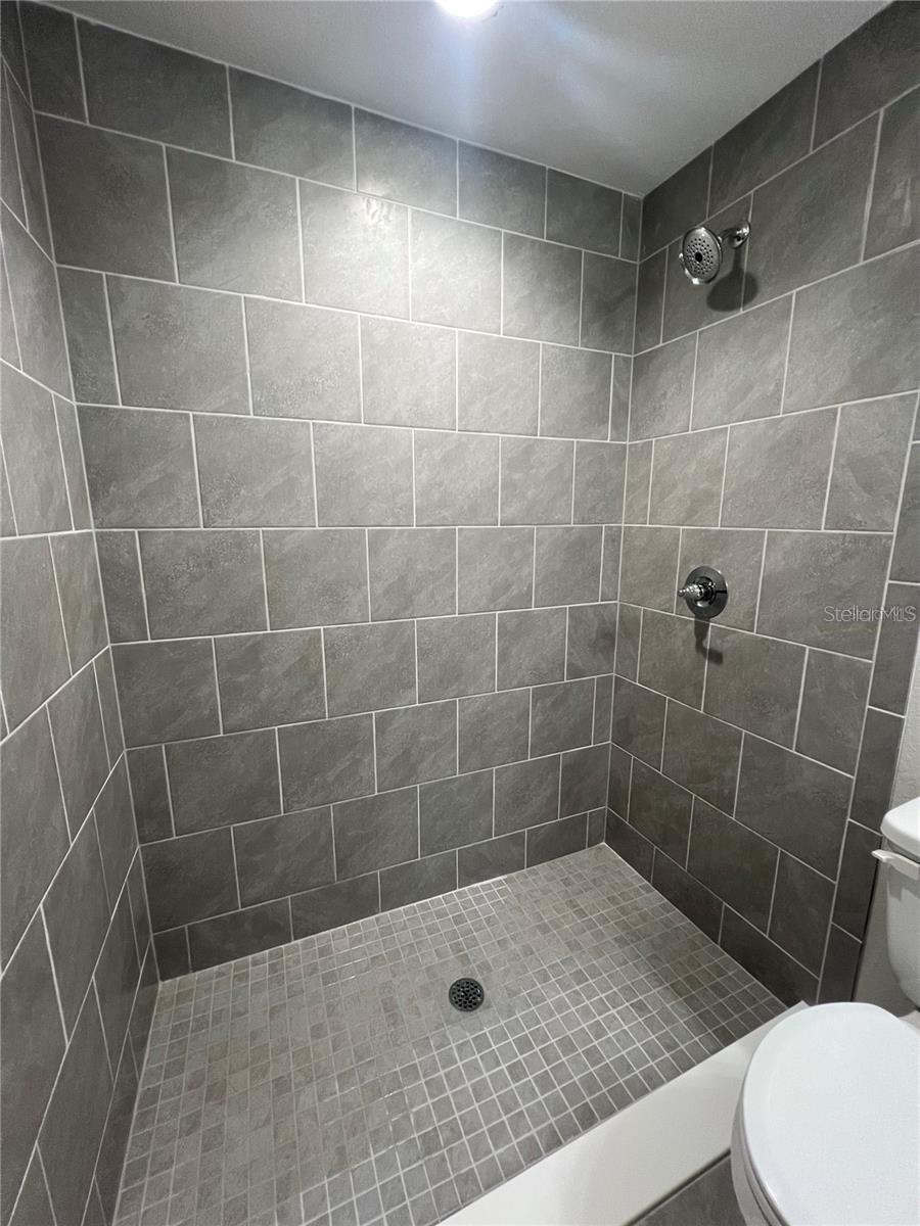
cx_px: 460
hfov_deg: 89.9
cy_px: 613
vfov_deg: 106.2
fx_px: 461
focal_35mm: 13
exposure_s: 1/120
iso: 250
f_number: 1.8
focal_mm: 1.57
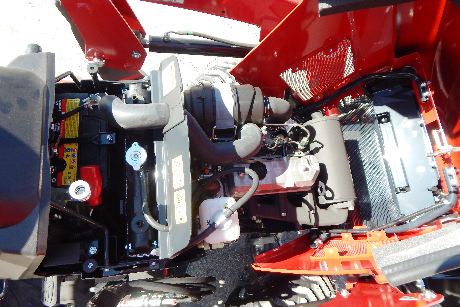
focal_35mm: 23
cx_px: 231
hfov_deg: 76.1
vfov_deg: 55.1
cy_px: 149
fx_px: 294
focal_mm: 4
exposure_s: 1/400
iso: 125
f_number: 3
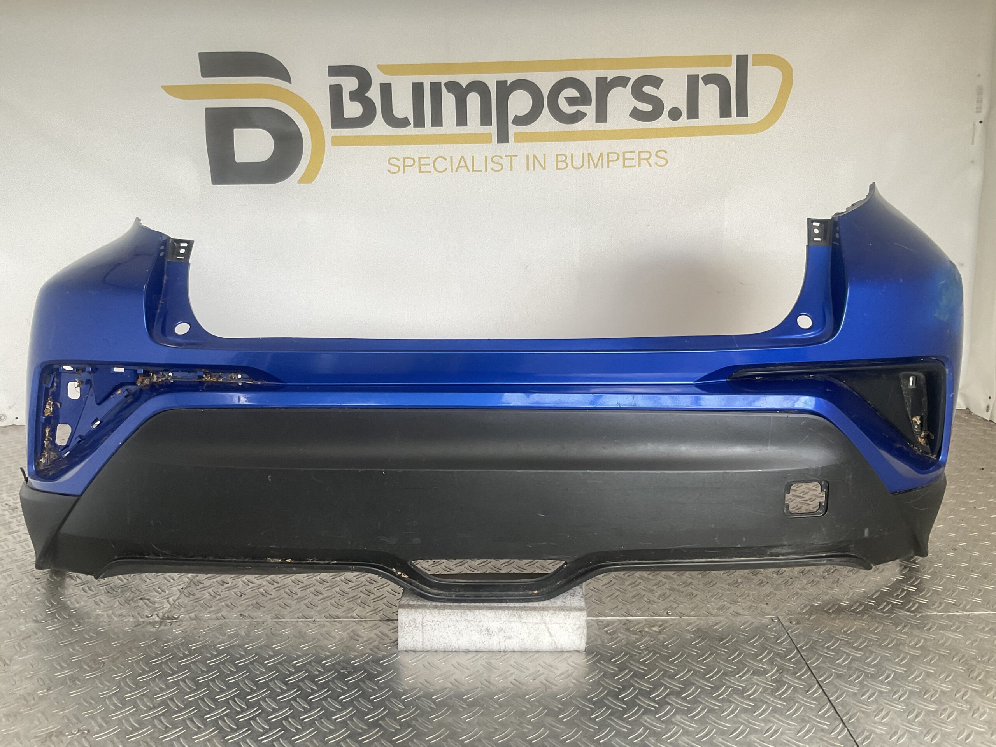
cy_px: 374
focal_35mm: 29
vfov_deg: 48.2
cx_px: 498
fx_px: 834
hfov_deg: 61.7
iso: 64
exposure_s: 1/50
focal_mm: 3
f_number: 1.8
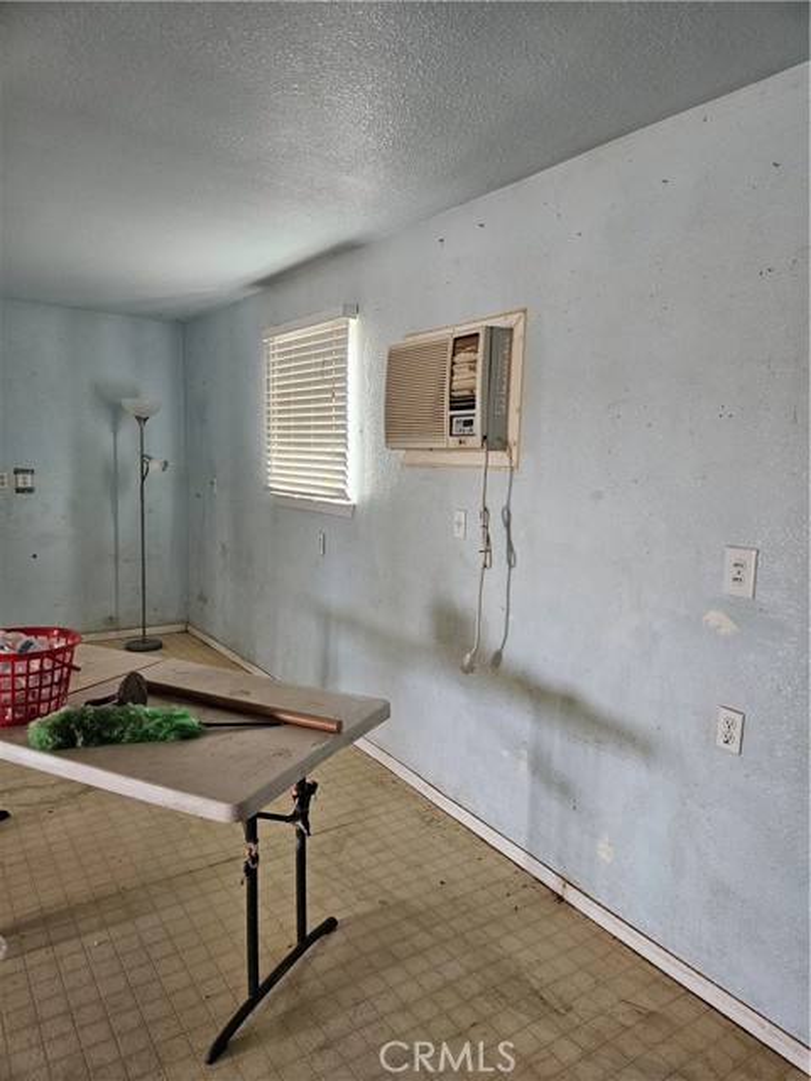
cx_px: 406
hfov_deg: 58.9
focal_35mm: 23
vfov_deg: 73.9
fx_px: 718
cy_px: 540
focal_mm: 5.4
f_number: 1.8
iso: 250
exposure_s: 1/120
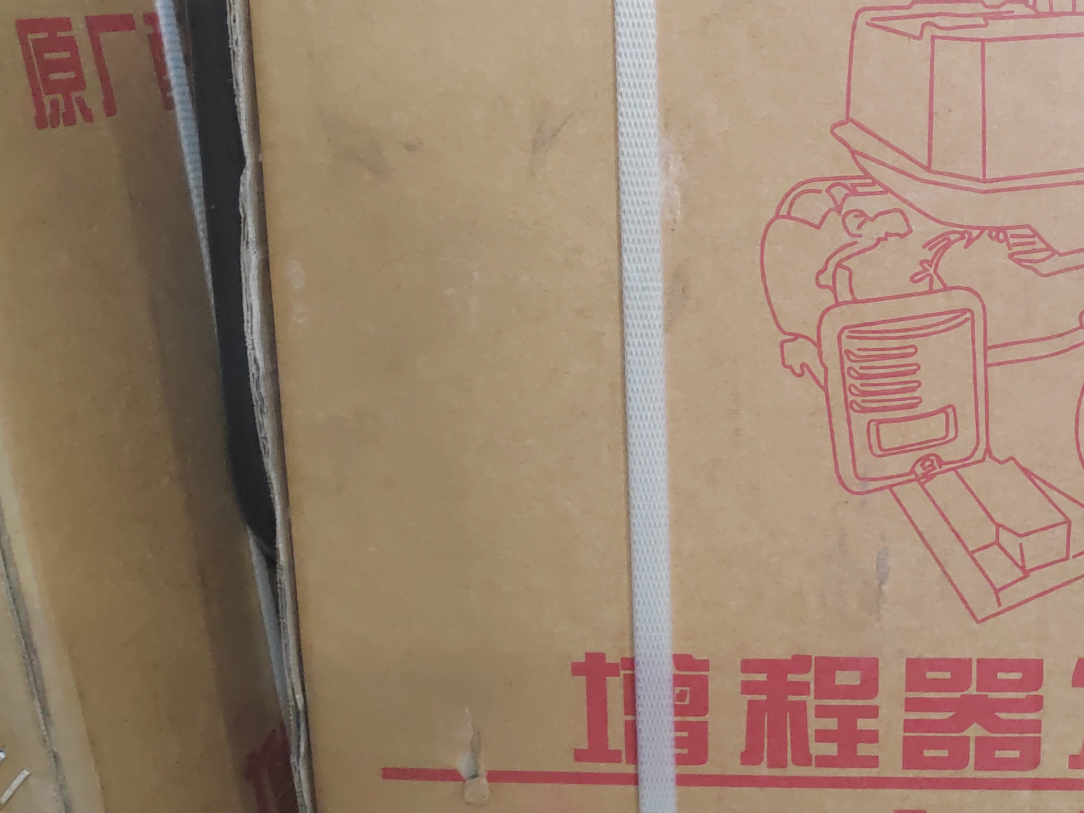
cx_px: 1018
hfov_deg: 31.8
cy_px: 364
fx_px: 1785
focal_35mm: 57
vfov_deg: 25.6
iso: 1250
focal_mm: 5.52
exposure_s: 1/50
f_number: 4
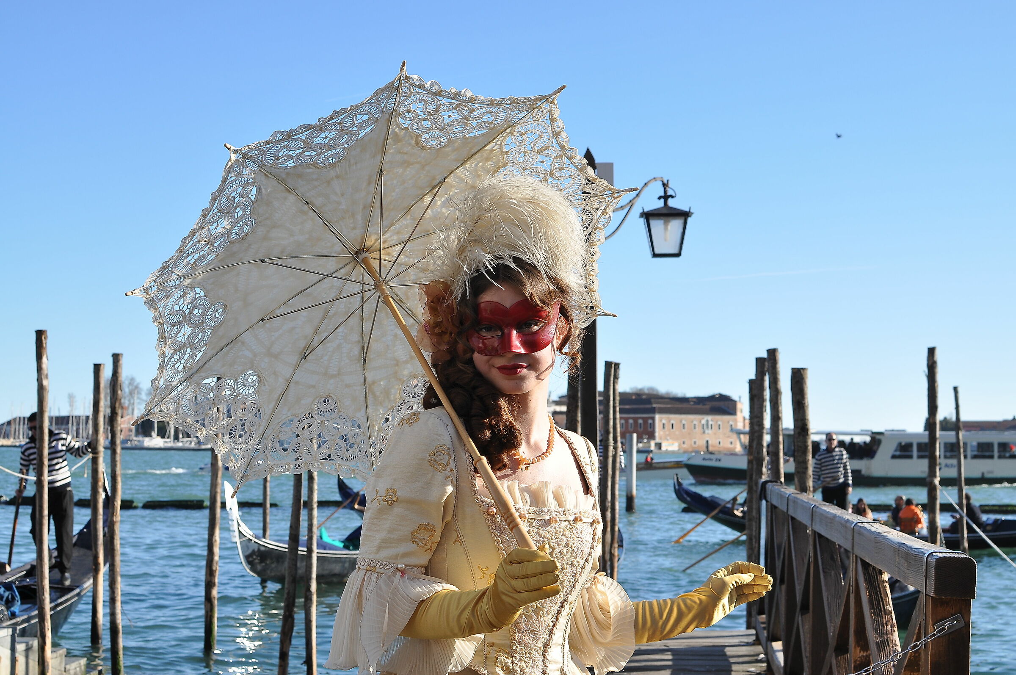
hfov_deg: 37.9
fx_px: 1480
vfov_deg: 25.7
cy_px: 338
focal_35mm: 52
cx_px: 508
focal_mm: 35
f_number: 9
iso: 200
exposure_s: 1/320
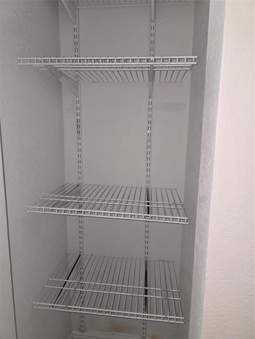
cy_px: 170
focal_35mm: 23
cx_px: 128
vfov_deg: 73.9
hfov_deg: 58.9
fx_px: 226
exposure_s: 1/60
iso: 50
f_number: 1.7
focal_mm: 6.3
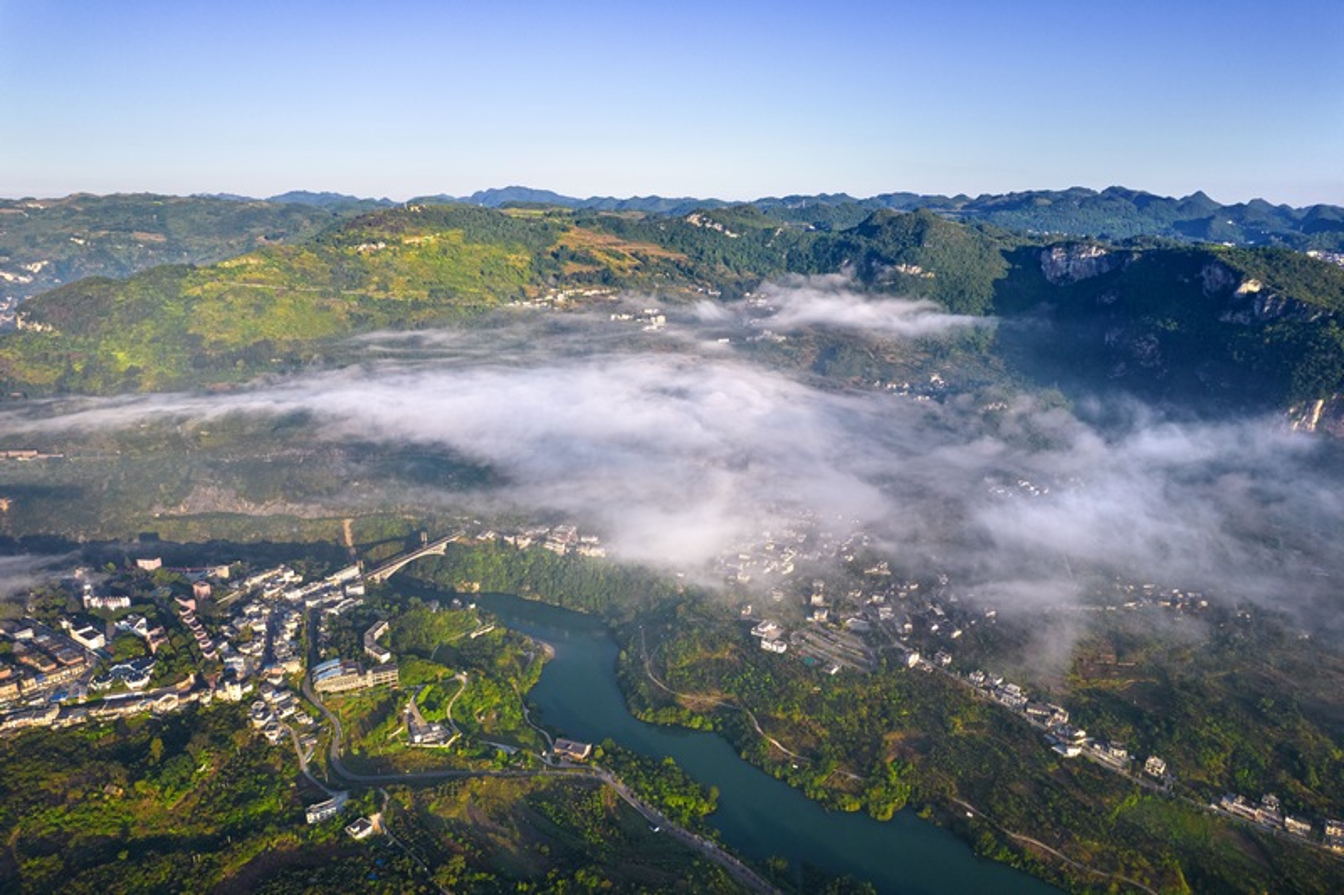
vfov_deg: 57.2
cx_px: 672
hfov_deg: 78.6
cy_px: 448
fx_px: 821
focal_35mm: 22
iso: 140
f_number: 2.8
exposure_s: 1/1000
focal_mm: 8.38
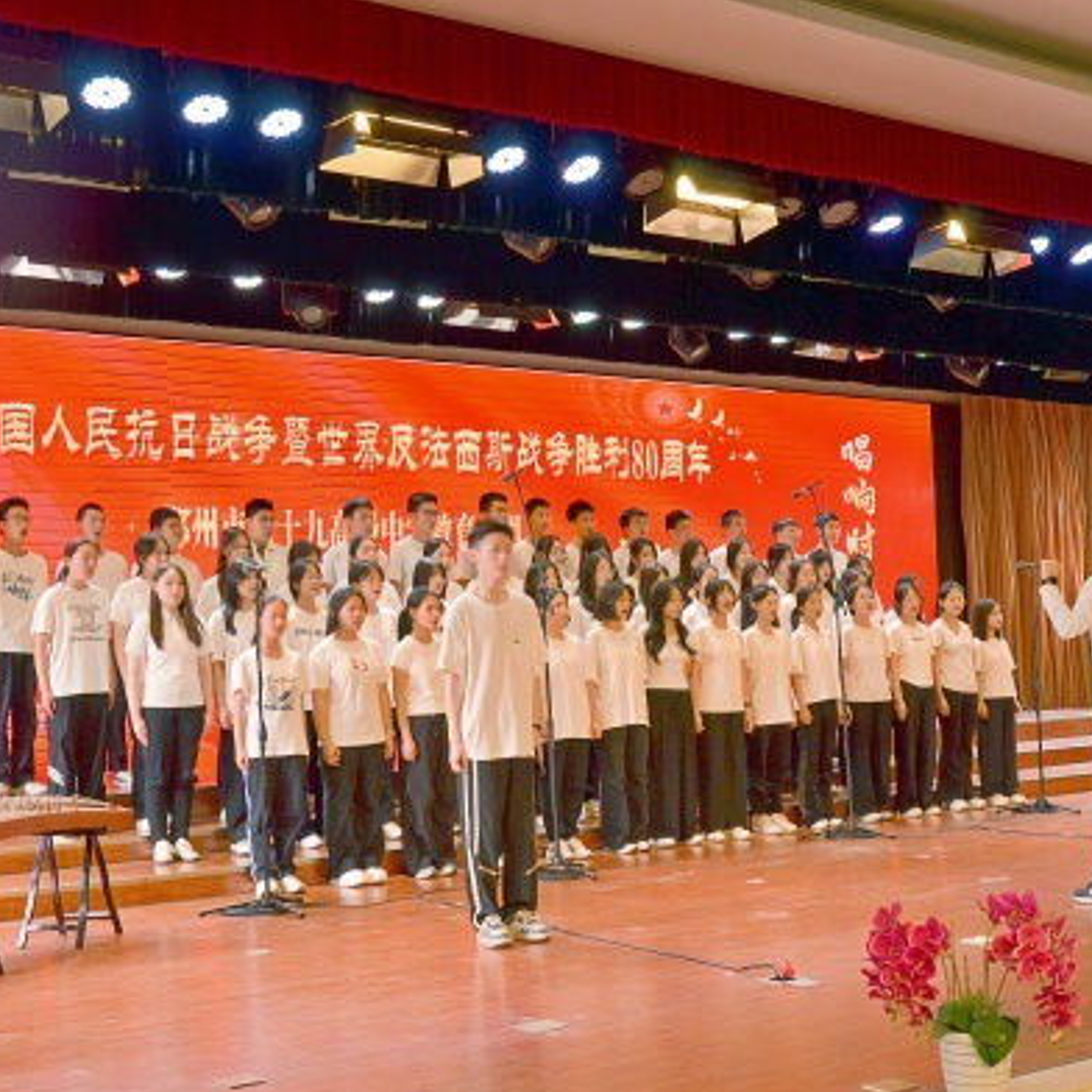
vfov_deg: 34.9
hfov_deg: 34.9
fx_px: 1736
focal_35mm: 49
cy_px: 550
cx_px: 602
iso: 1000
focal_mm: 25
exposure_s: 1/250
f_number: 8
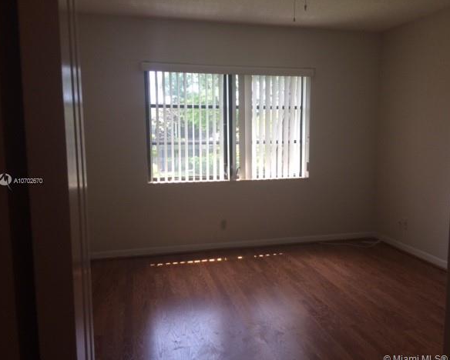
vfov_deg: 47.2
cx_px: 242
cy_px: 182
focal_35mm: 31
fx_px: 413
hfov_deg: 57.1
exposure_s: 1/120
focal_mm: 4.15
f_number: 2.2
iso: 64
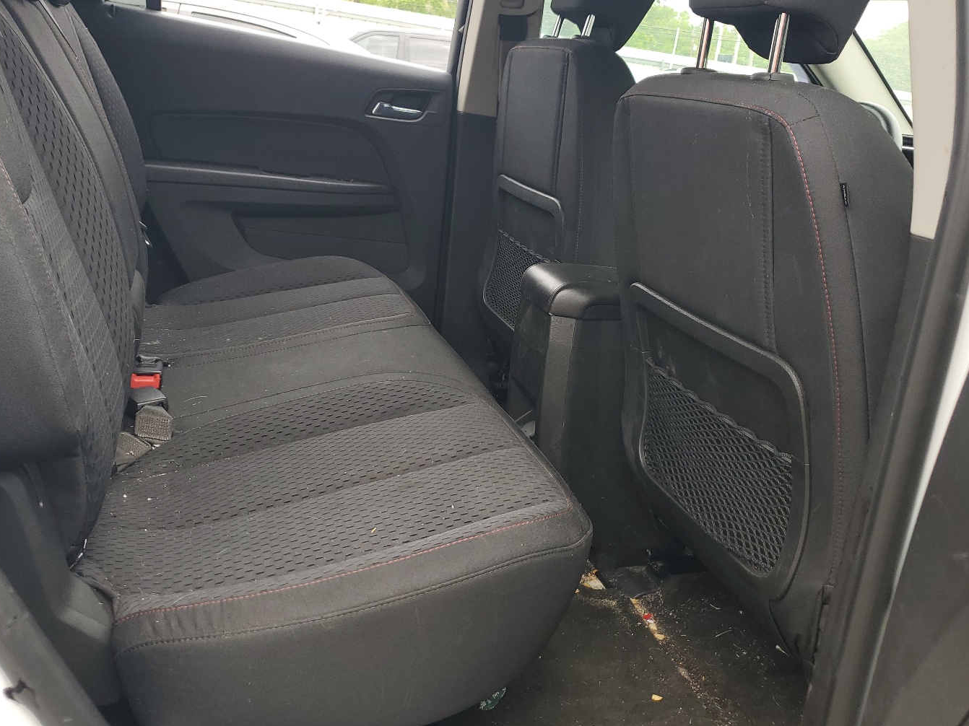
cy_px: 329
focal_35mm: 31
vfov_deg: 45.4
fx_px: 868
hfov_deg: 58.3
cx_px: 463
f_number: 1.5
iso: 50
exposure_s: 1/250
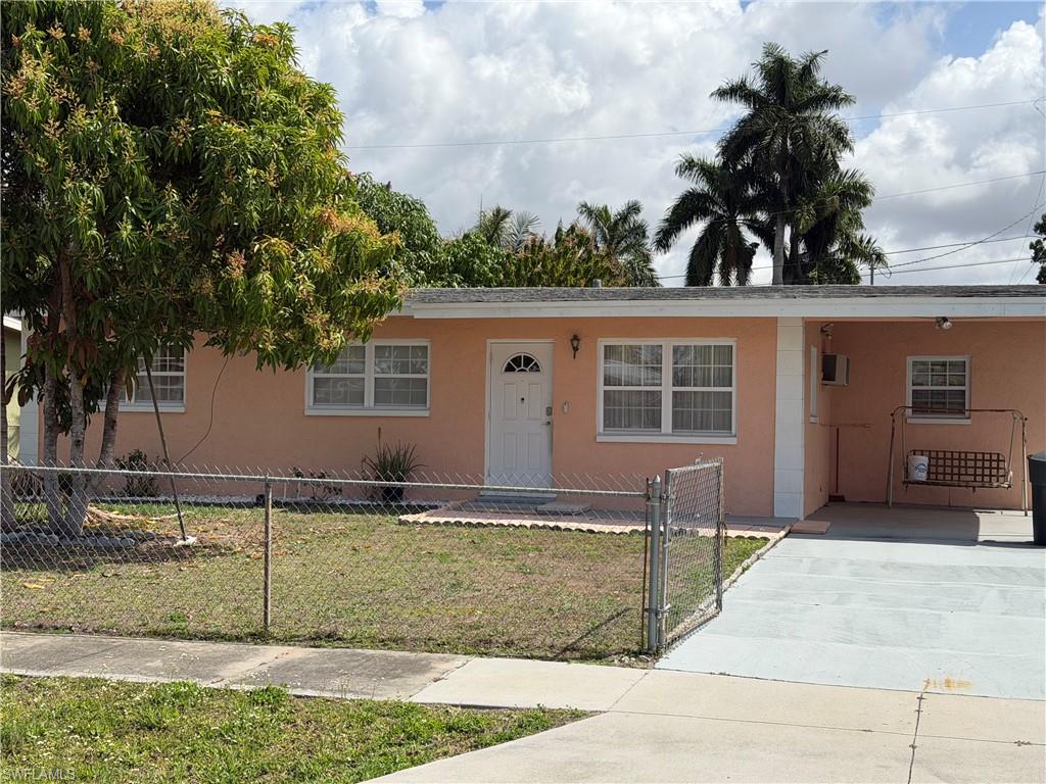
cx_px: 523
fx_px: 1450
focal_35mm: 48
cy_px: 392
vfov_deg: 30.3
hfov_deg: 39.7
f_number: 1.78
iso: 64
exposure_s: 1/6024
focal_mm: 6.76
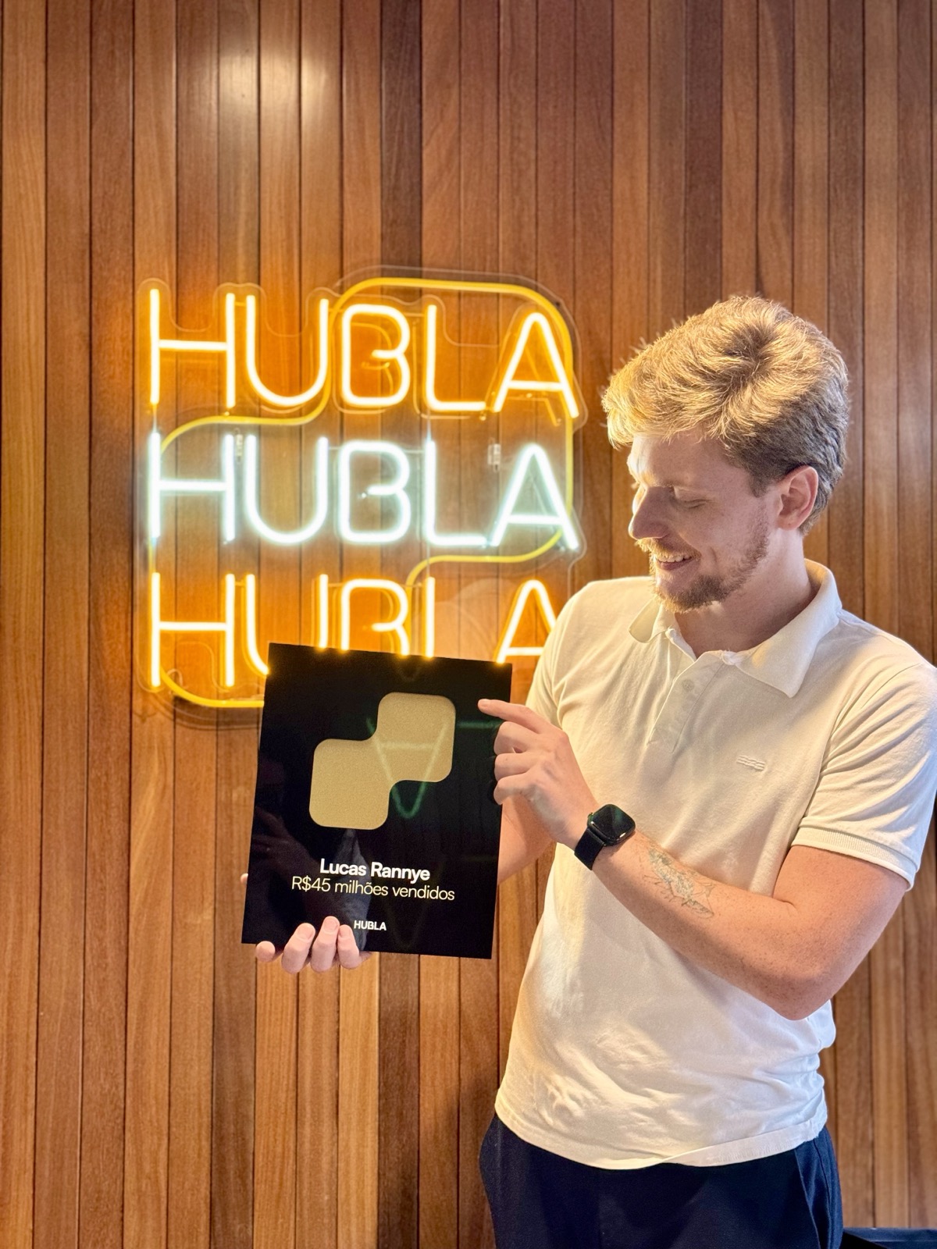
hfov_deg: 30.3
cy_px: 624
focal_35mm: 48
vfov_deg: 39.7
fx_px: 1732
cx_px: 468
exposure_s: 1/40
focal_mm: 6.76
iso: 400
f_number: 1.78
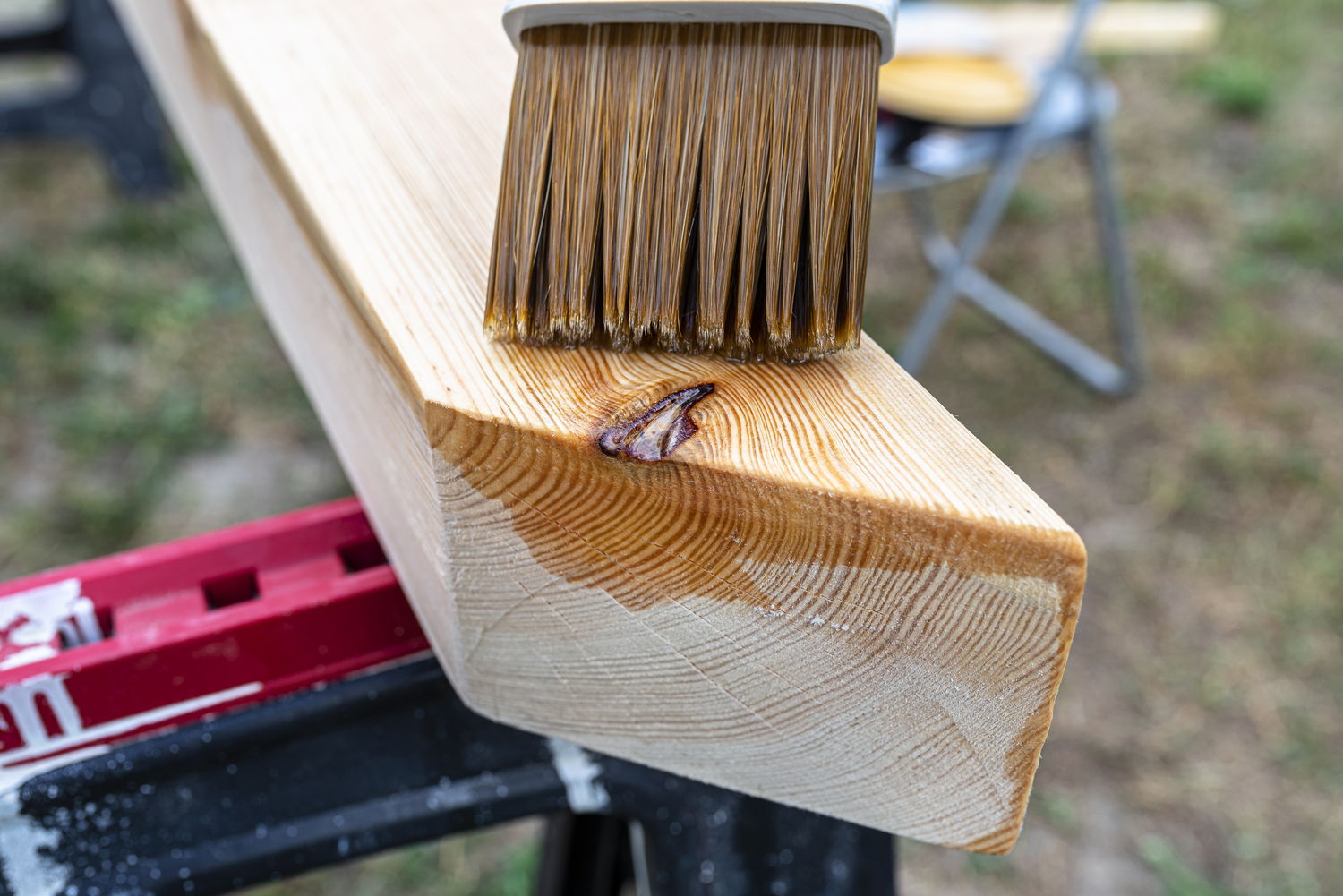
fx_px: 1306
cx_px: 672
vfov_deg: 37.9
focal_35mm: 35
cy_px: 448
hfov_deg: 54.4
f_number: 5.6
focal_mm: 35
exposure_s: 1/160
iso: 100
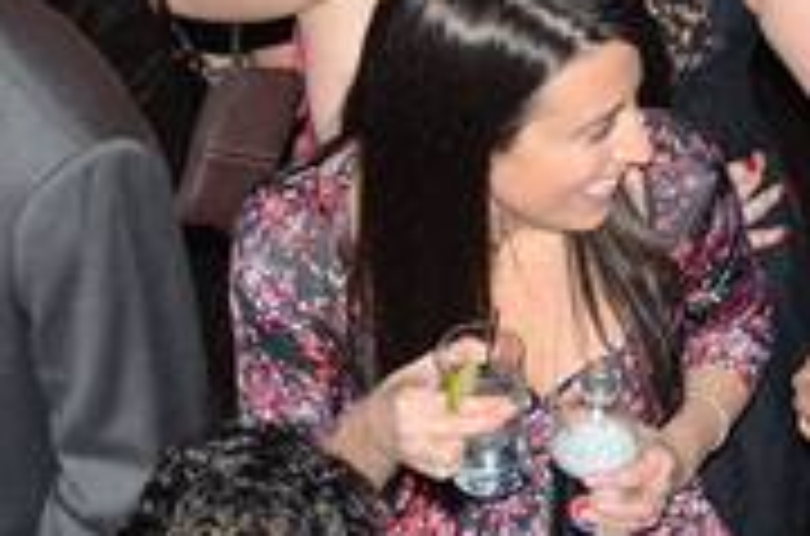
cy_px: 473
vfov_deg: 6.0
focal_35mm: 229
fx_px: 5139
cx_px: 976
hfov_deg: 8.9
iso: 1250
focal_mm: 50
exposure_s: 1/30
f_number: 4
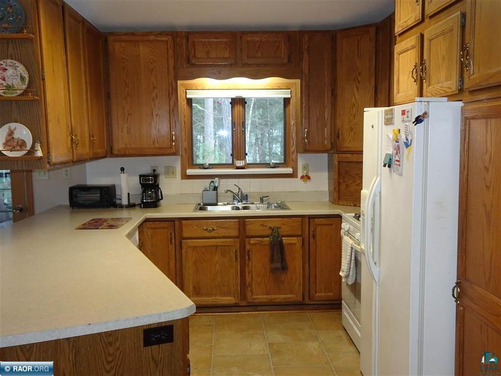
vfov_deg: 42.9
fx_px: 478
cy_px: 188
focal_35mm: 33
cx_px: 250
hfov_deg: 55.4
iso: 400
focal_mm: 5.61
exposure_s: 1/40
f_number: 4
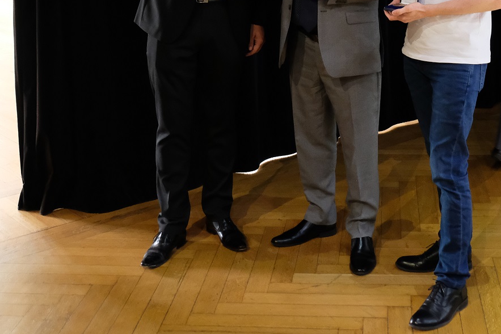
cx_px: 316
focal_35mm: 65
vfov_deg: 20.0
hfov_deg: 30.8
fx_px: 905
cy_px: -33
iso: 3200
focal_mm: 19
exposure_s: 1/30
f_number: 3.6
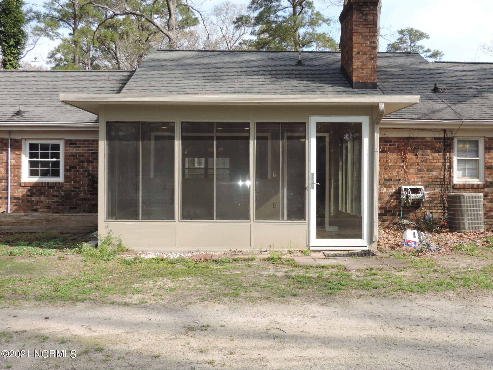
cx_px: 246
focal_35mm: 35
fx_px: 498
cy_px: 185
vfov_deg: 40.7
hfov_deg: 52.6
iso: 80
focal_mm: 6.2
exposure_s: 1/500
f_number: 3.3
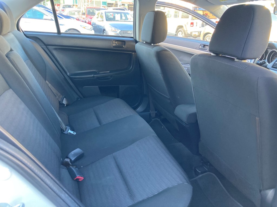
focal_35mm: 28
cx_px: 138
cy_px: 104
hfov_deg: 63.4
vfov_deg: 49.7
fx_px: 224
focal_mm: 3.99
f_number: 1.8
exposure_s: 1/60
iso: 160
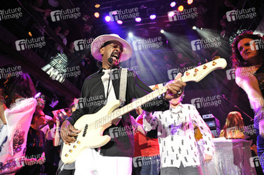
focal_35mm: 24
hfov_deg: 73.8
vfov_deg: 53.1
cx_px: 132
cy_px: 88
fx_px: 176
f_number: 2.8
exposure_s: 1/160
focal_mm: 24
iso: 1600
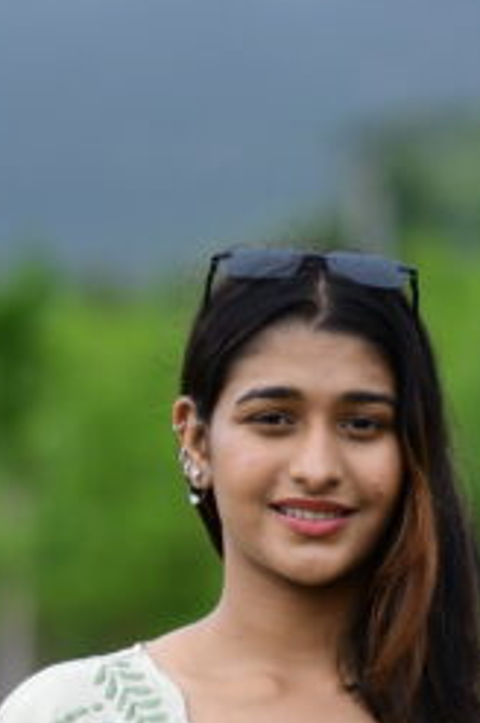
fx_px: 7280
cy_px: 988
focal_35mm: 363
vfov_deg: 5.6
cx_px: 181
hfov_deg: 3.8
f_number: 1.8
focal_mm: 85
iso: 160
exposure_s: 1/2500
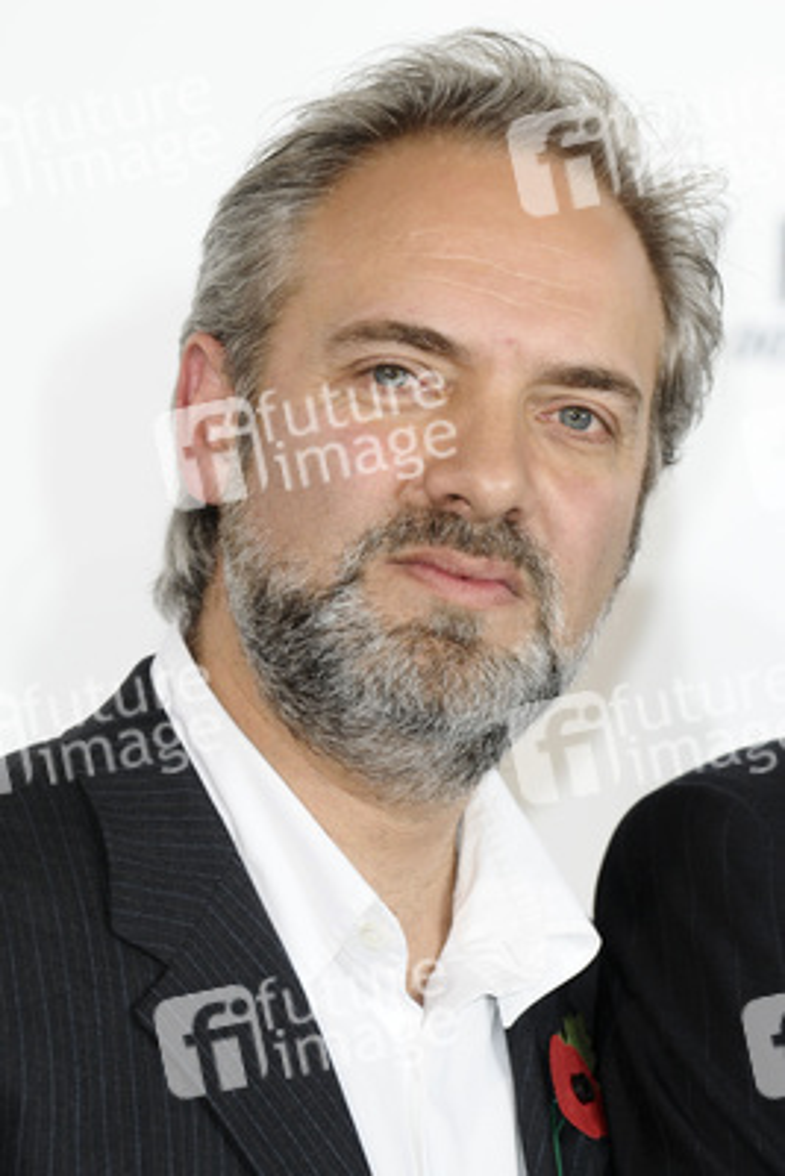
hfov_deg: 4.6
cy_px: 588
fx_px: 9803
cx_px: 392
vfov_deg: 6.9
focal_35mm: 300
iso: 320
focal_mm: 200
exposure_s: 1/250
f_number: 4.5
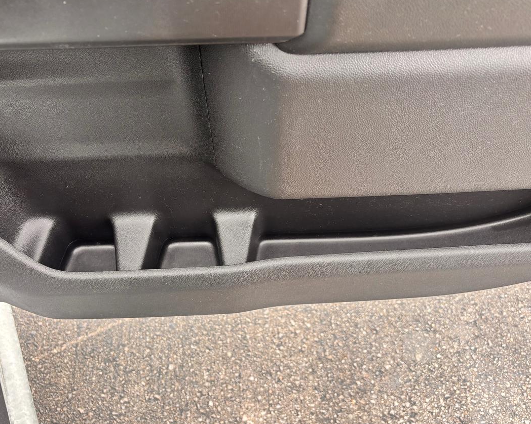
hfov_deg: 57.2
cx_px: 258
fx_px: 487
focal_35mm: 31
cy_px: 204
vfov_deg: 47.1
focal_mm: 5.96
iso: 80
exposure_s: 1/121
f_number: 1.6
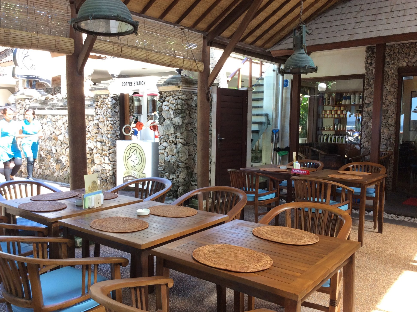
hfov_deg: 56.9
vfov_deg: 44.1
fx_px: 385
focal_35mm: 32
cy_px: 156
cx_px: 208
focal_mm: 3.3
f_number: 2.4
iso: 40
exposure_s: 1/100
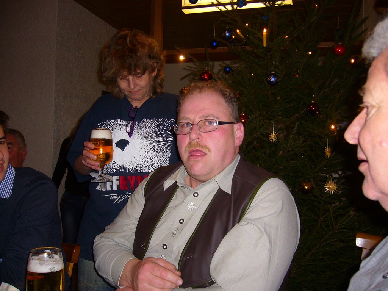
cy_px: 146
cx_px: 194
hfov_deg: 52.6
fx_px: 392
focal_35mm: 35
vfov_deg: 40.7
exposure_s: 1/60
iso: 100
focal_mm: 5.8
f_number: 2.8
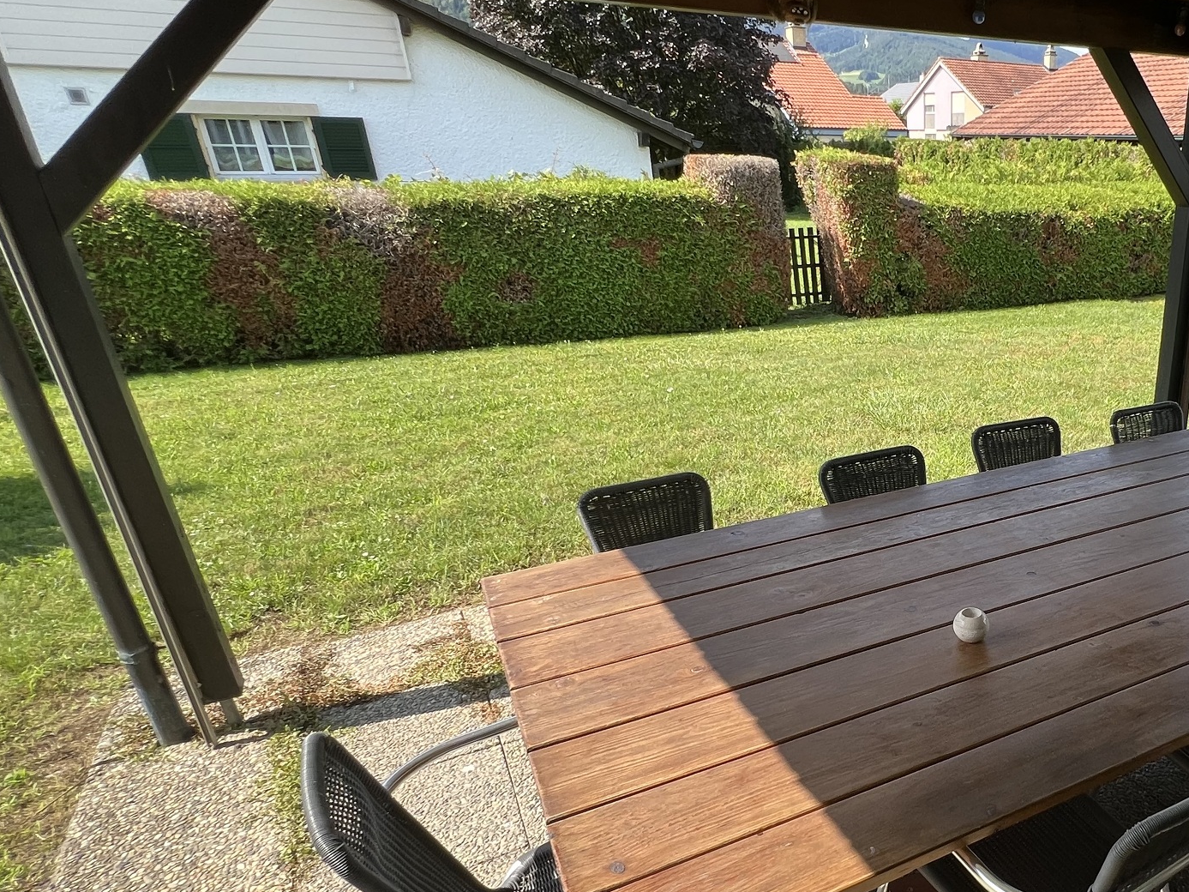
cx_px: 970
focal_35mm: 24
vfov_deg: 56.3
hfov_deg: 64.5
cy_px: 546
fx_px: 824
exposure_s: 1/463
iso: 32
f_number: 1.8
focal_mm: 1.57
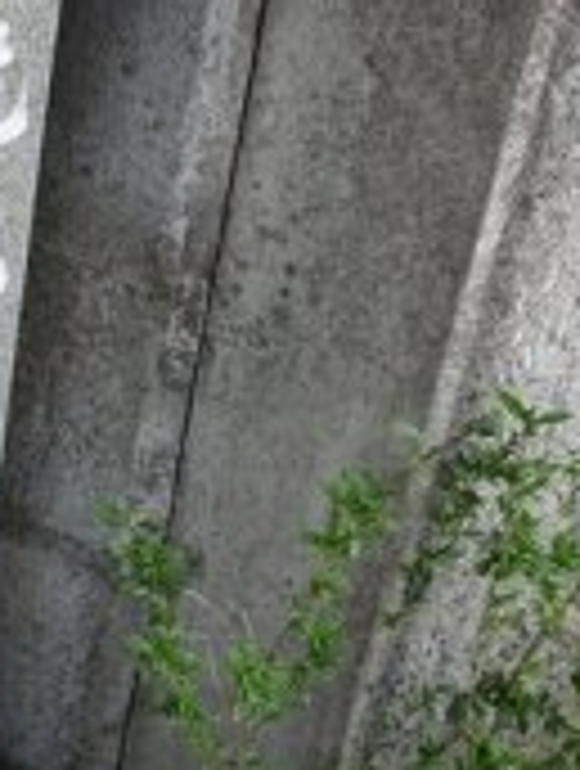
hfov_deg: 19.7
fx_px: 1558
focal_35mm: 70
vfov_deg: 27.7
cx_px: -142
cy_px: 324
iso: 80
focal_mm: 4.1
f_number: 3.5
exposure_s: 1/80
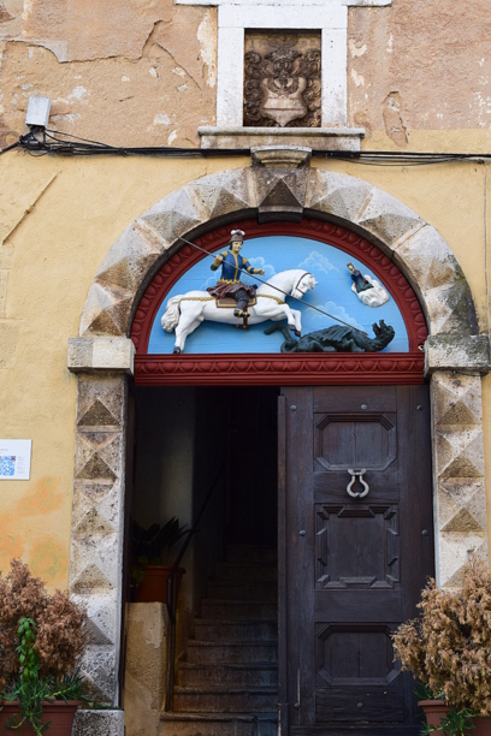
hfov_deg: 26.5
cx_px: 277
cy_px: 462
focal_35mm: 51
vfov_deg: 38.6
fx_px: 1043
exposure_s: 1/80
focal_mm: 26
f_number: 9
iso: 400
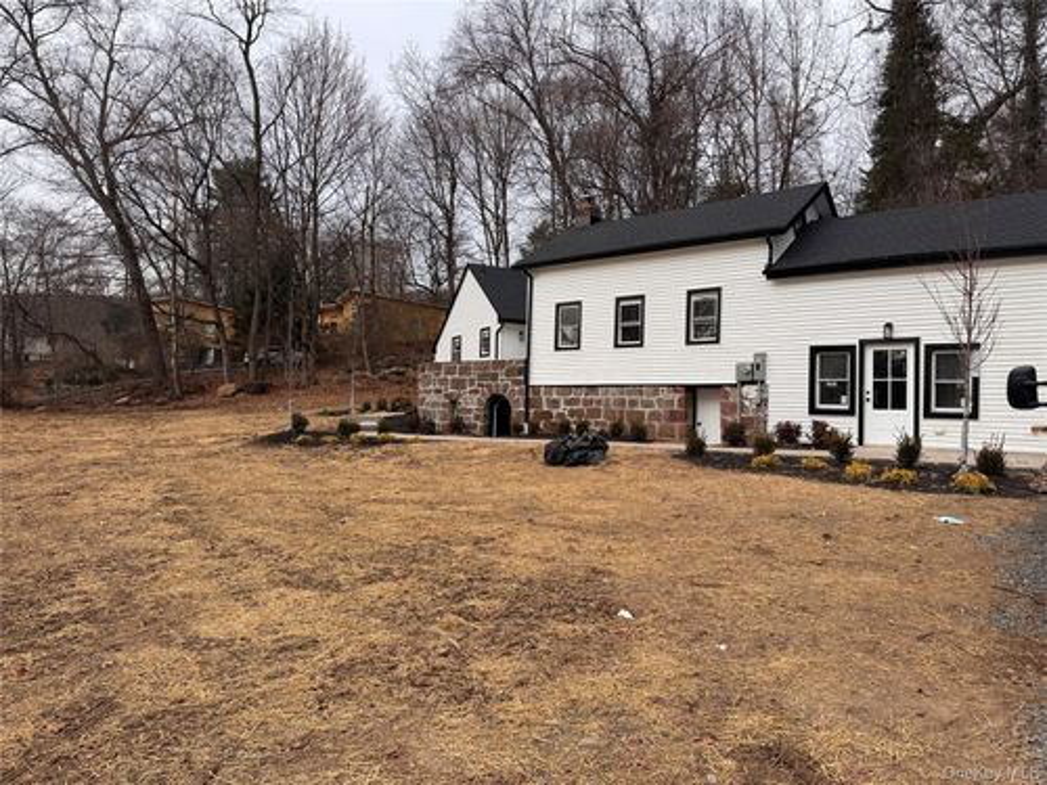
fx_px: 726
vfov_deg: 56.8
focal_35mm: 24
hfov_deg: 71.6
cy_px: 392
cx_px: 524
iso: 80
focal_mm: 6.76
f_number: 1.78
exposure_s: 1/2041
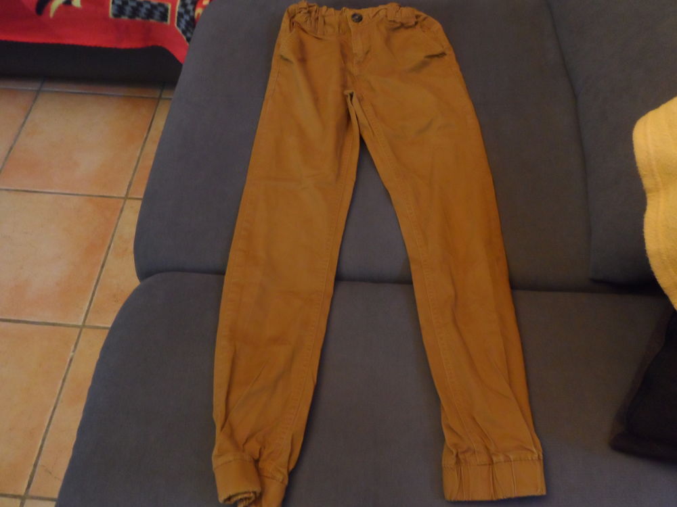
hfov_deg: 63.4
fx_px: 548
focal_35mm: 28
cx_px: 338
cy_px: 254
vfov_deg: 49.7
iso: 400
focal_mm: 4.9
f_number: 3.1
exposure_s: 1/6
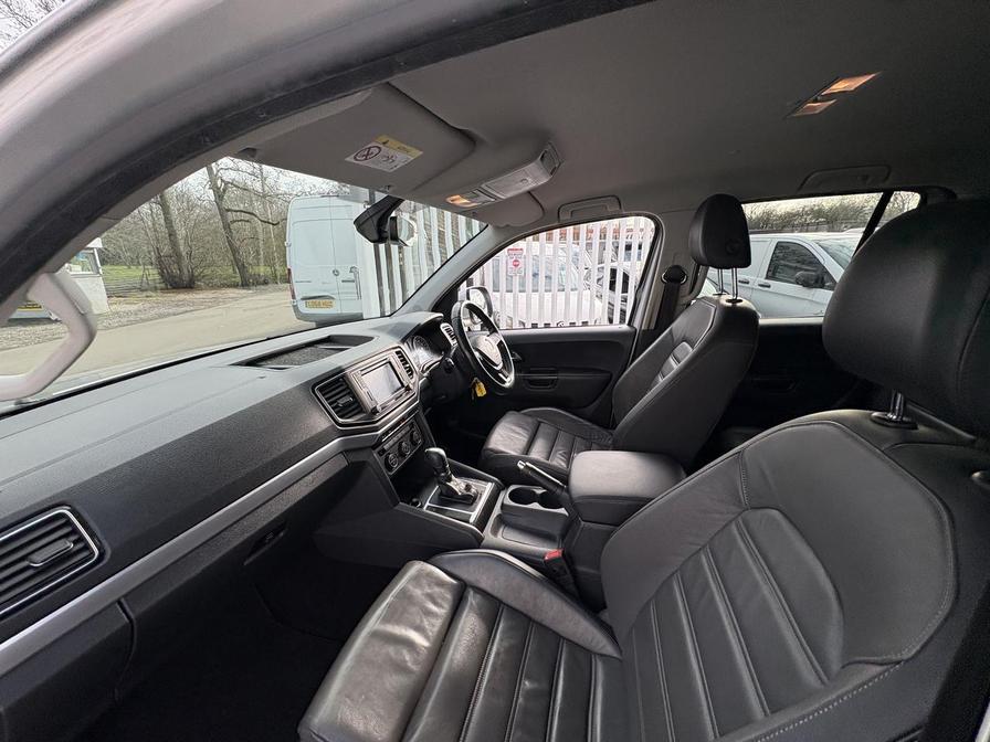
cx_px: 495
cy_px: 371
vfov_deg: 85.7
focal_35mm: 14
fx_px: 400
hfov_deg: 102.1
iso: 50
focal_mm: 2.22
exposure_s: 1/383
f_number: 2.2
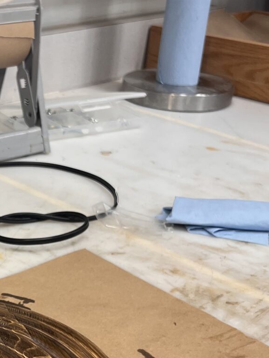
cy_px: 244
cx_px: -32
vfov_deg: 28.3
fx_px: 704
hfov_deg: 20.5
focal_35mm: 68
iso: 125
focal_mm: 5.7
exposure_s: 1/120
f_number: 1.5
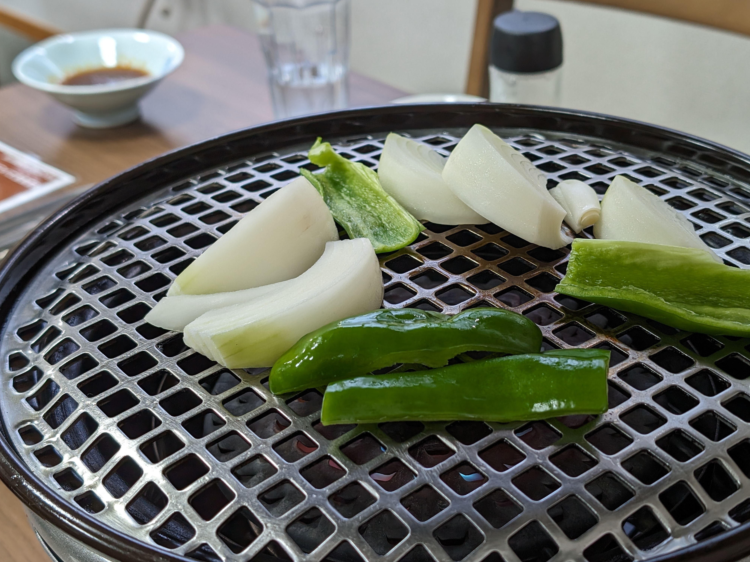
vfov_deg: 29.1
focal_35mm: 50
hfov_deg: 38.2
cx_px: 371
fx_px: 1083
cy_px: 284
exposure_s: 1/24
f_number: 1.68
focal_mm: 6.9
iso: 38
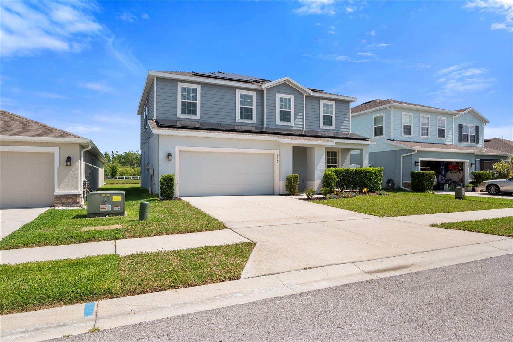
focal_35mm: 21
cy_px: 171
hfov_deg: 81.2
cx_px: 256
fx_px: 299
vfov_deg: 59.5
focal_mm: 21
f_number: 6.3
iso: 250
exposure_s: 1/2000
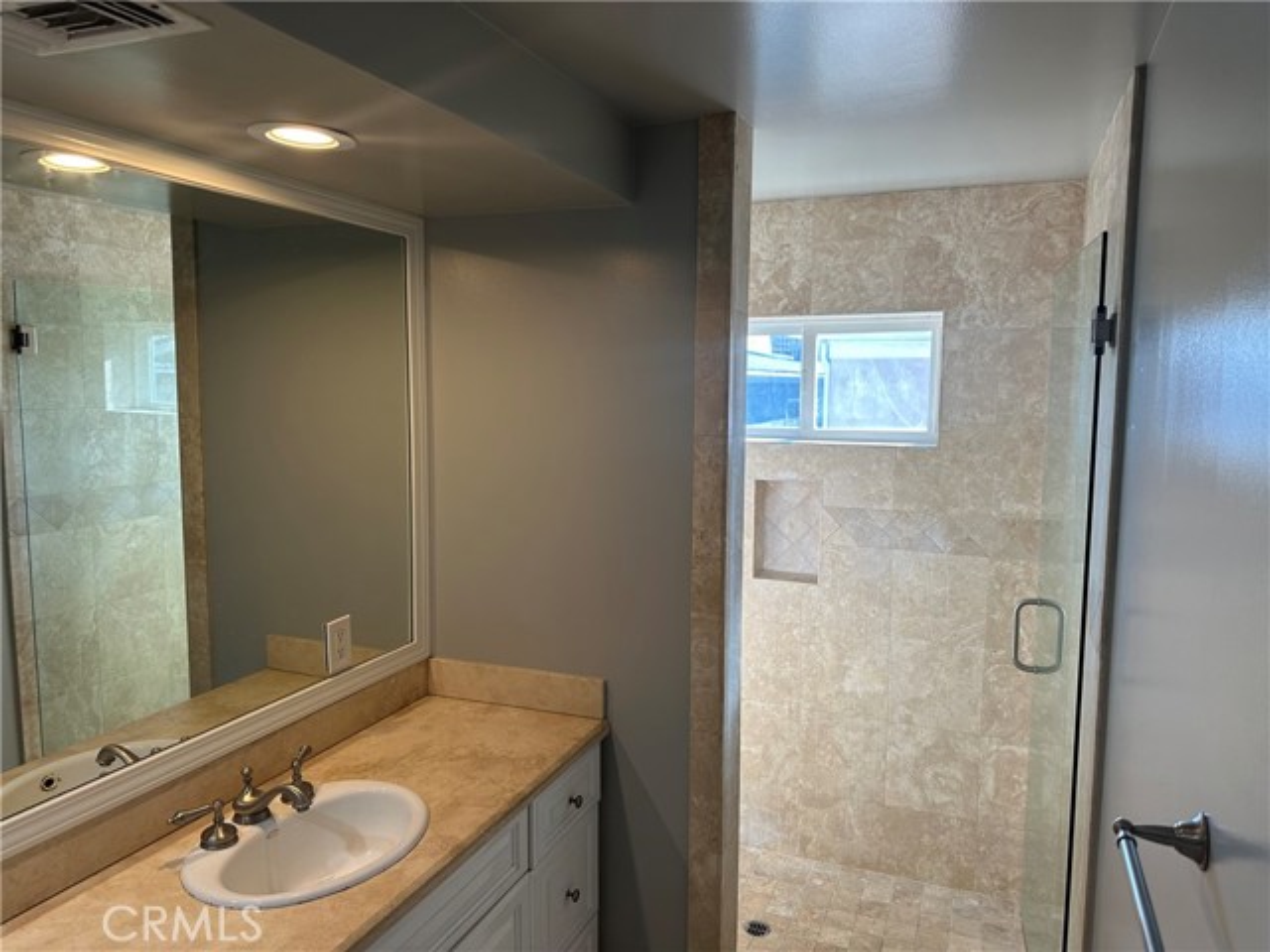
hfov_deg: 71.6
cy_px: 476
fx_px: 881
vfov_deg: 56.8
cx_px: 635
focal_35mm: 24
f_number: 1.78
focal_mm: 6.86
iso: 80
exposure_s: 1/189
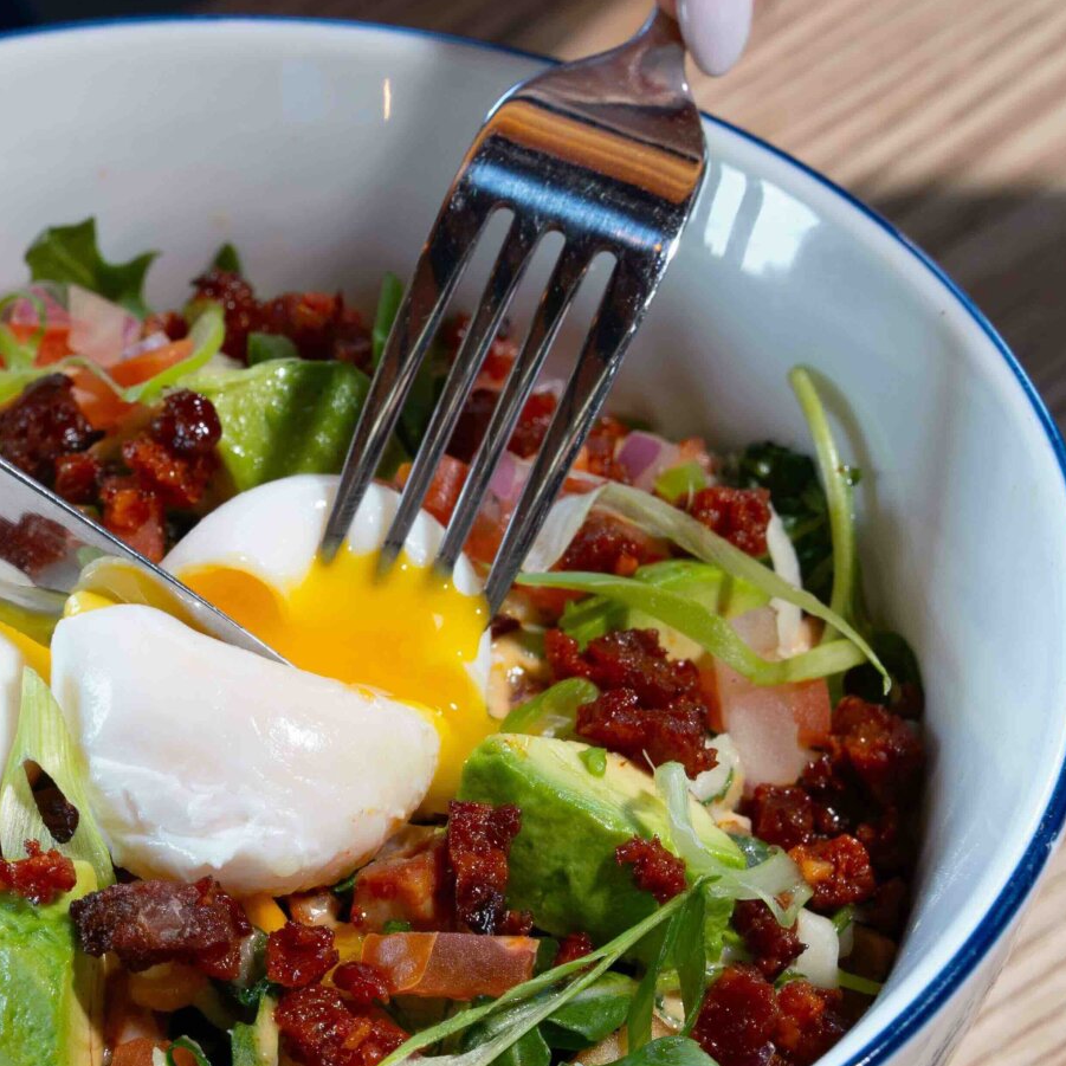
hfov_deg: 10.3
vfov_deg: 10.3
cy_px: 544
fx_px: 5888
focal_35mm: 169
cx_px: 289
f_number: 9
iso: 320
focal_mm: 70
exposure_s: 1/30
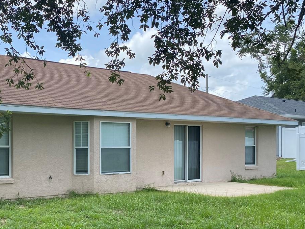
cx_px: 63
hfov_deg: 39.7
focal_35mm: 46
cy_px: 163
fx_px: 405
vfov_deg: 31.1
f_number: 1.8
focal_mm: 4.25
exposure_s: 1/981
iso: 32
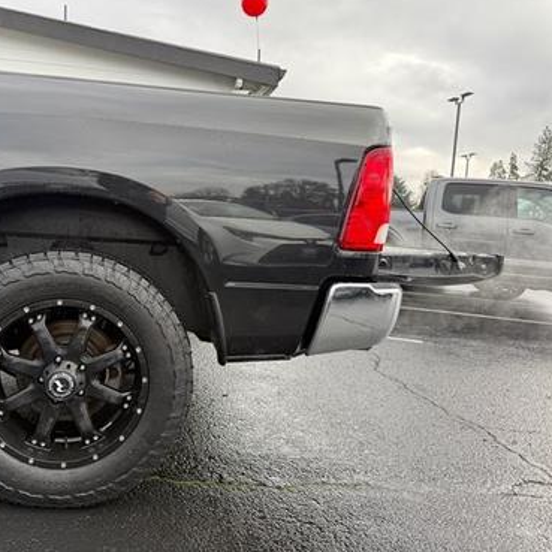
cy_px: 272
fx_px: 523
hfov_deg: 54.7
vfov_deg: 55.6
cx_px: 193
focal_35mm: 29
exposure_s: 1/338
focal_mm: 6.76
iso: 80
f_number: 1.78
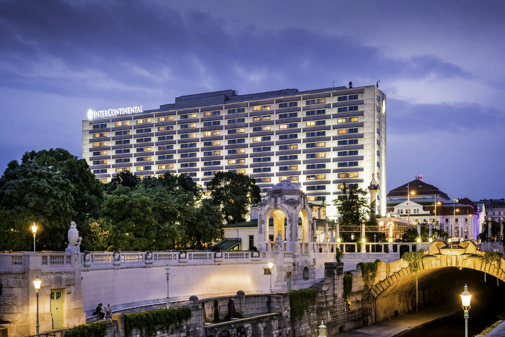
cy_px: 168
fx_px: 561
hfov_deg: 48.4
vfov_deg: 33.4
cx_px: 252
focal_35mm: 40
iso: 125
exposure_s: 5
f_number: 10
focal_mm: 40
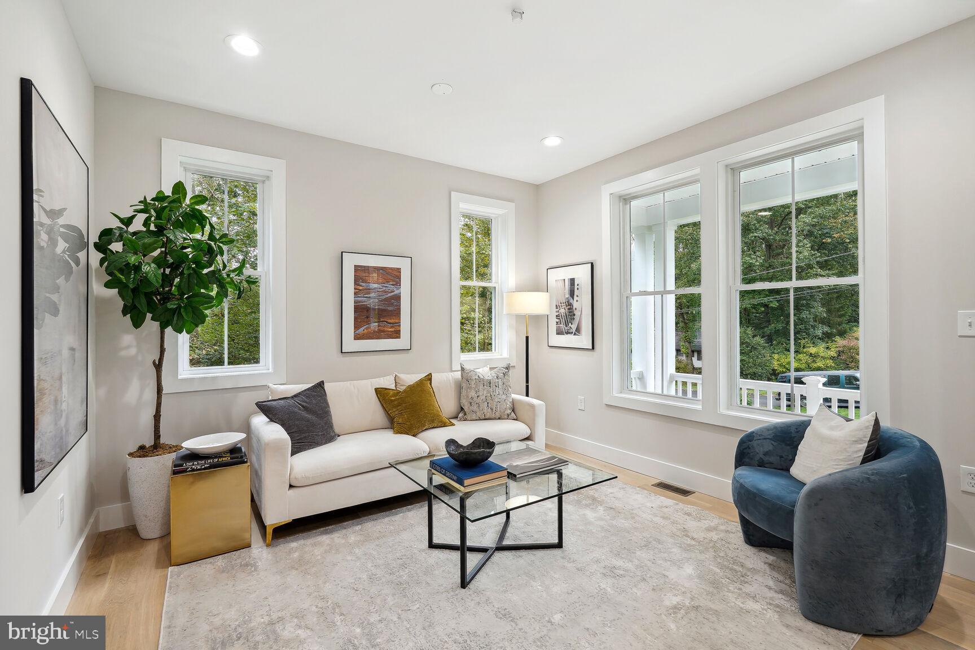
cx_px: 488
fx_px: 433
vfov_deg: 73.7
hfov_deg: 96.7
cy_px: 325
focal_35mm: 16
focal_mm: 16
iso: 400
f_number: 8
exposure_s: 1/30
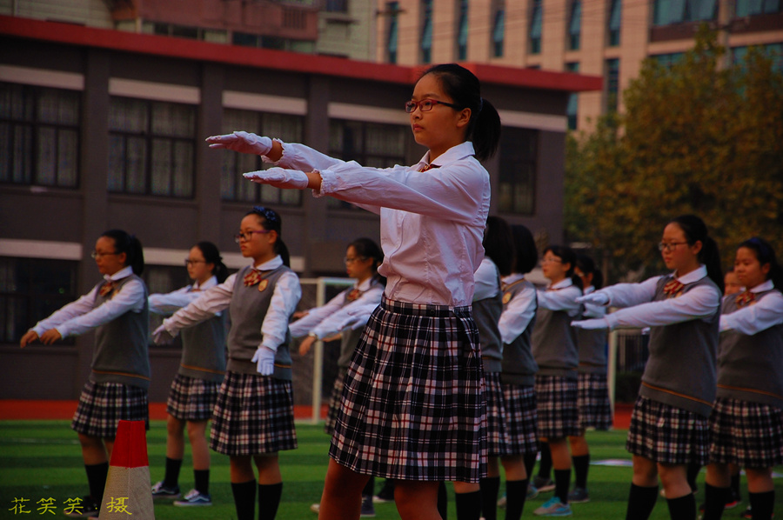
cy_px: 260
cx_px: 392
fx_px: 3422
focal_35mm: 158
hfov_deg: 13.1
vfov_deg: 8.7
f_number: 5.6
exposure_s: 1/400
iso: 400
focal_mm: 105
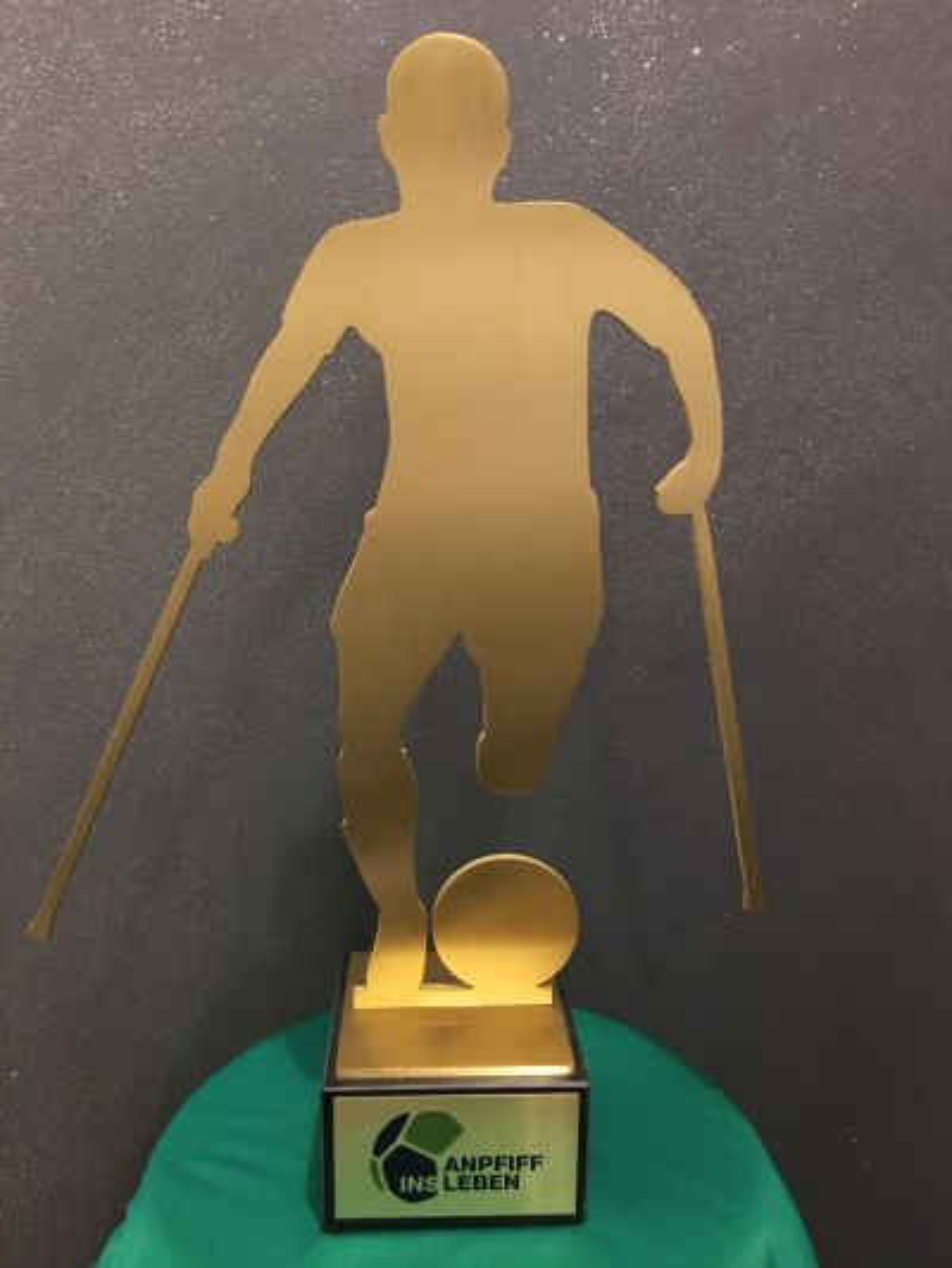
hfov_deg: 48.2
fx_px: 1063
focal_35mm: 29
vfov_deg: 61.6
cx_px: 476
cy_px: 634
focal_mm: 4.15
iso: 400
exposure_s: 1/17
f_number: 2.2
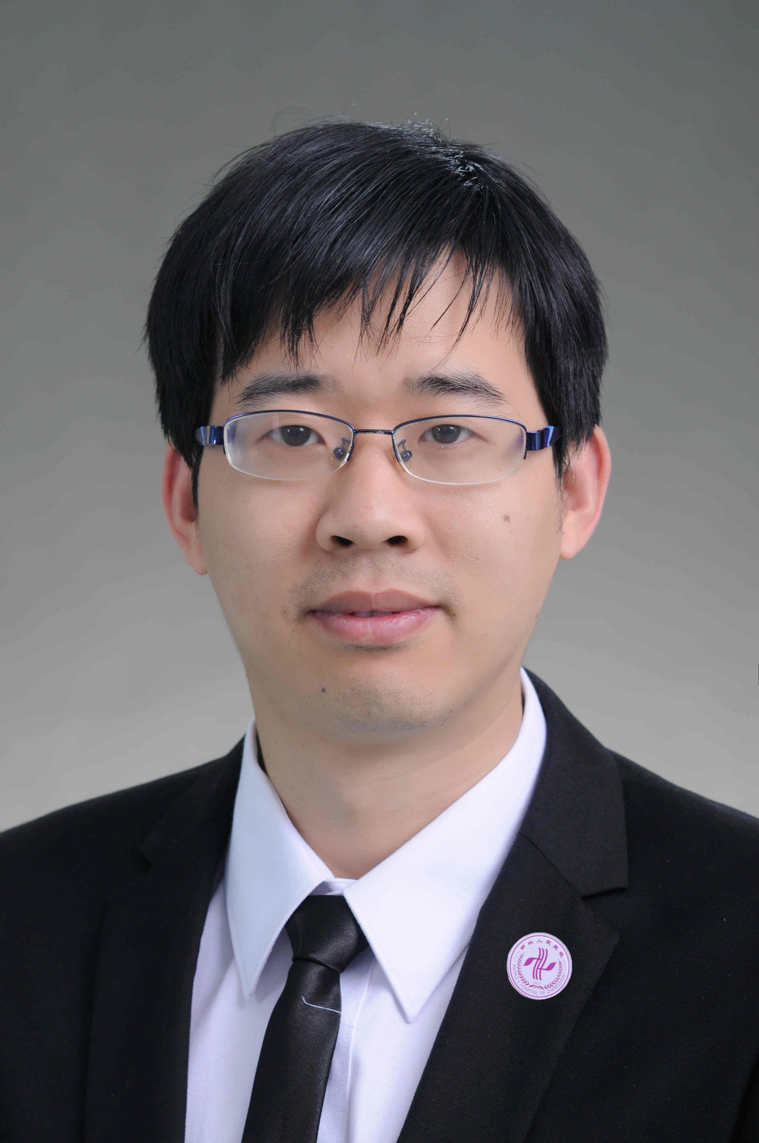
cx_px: 380
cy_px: 572
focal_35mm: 128
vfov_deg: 16.1
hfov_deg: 10.7
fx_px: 4042
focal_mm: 85
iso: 160
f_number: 5.6
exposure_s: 1/125
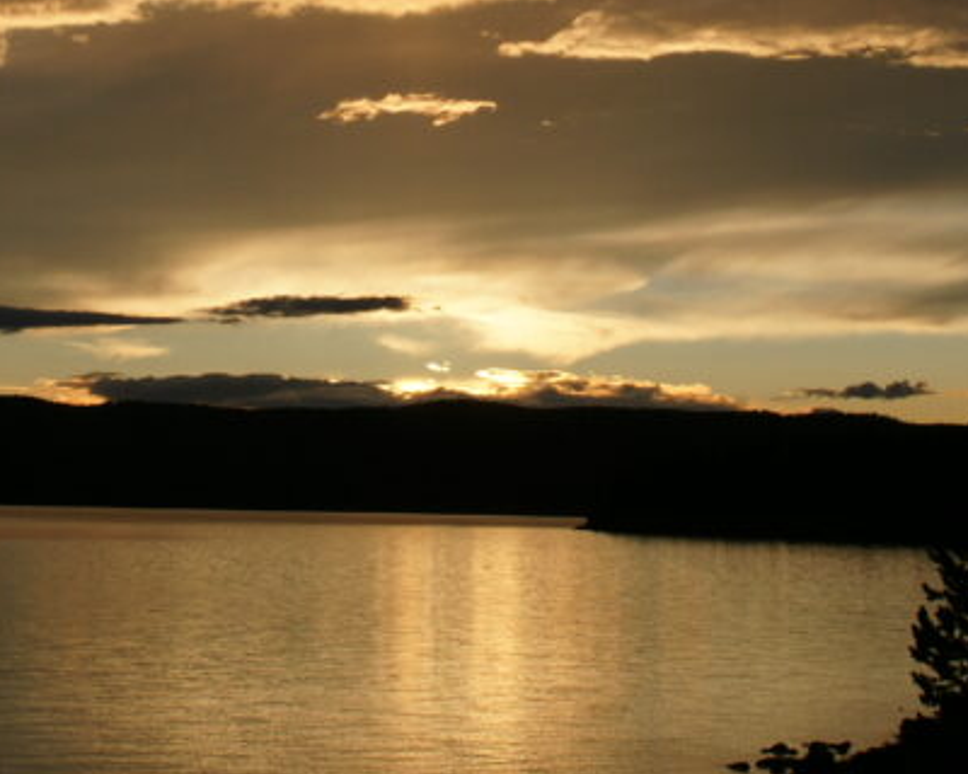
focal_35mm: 108
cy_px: 340
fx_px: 3094
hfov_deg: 17.6
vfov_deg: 14.3
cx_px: 208
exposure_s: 1/80
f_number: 11
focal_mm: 30
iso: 200
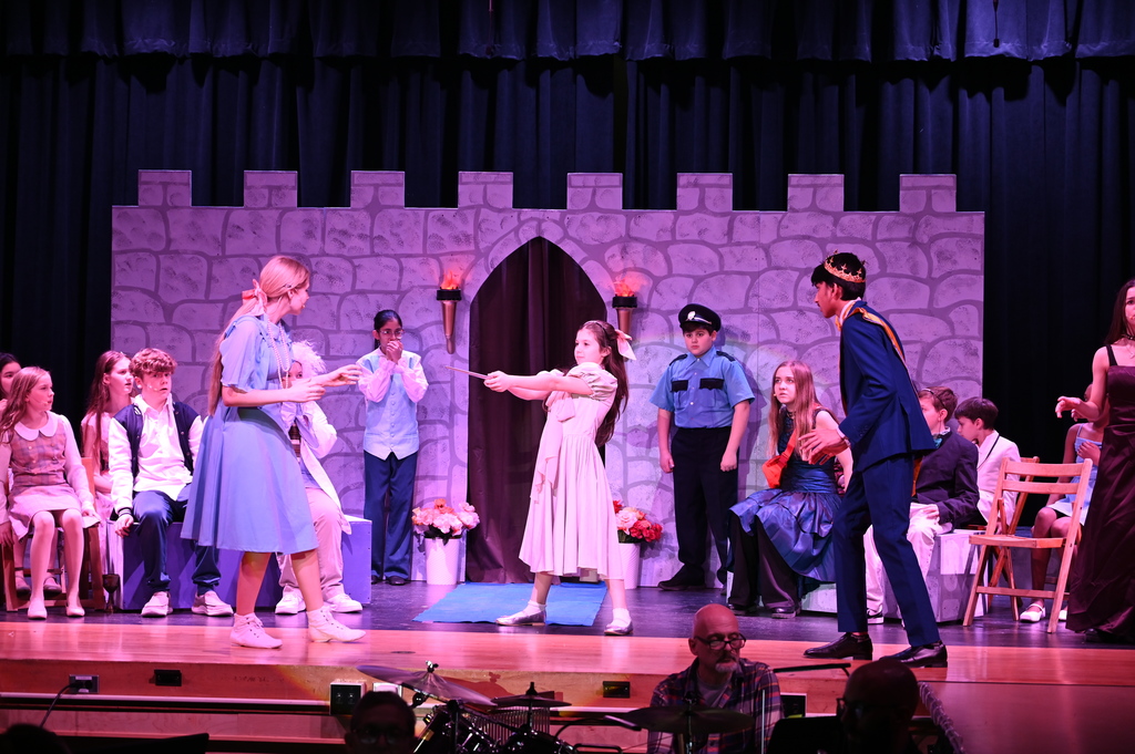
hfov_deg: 28.9
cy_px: 377
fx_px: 2205
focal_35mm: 70
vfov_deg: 19.4
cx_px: 568
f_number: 4
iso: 900
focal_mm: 70
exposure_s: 1/125
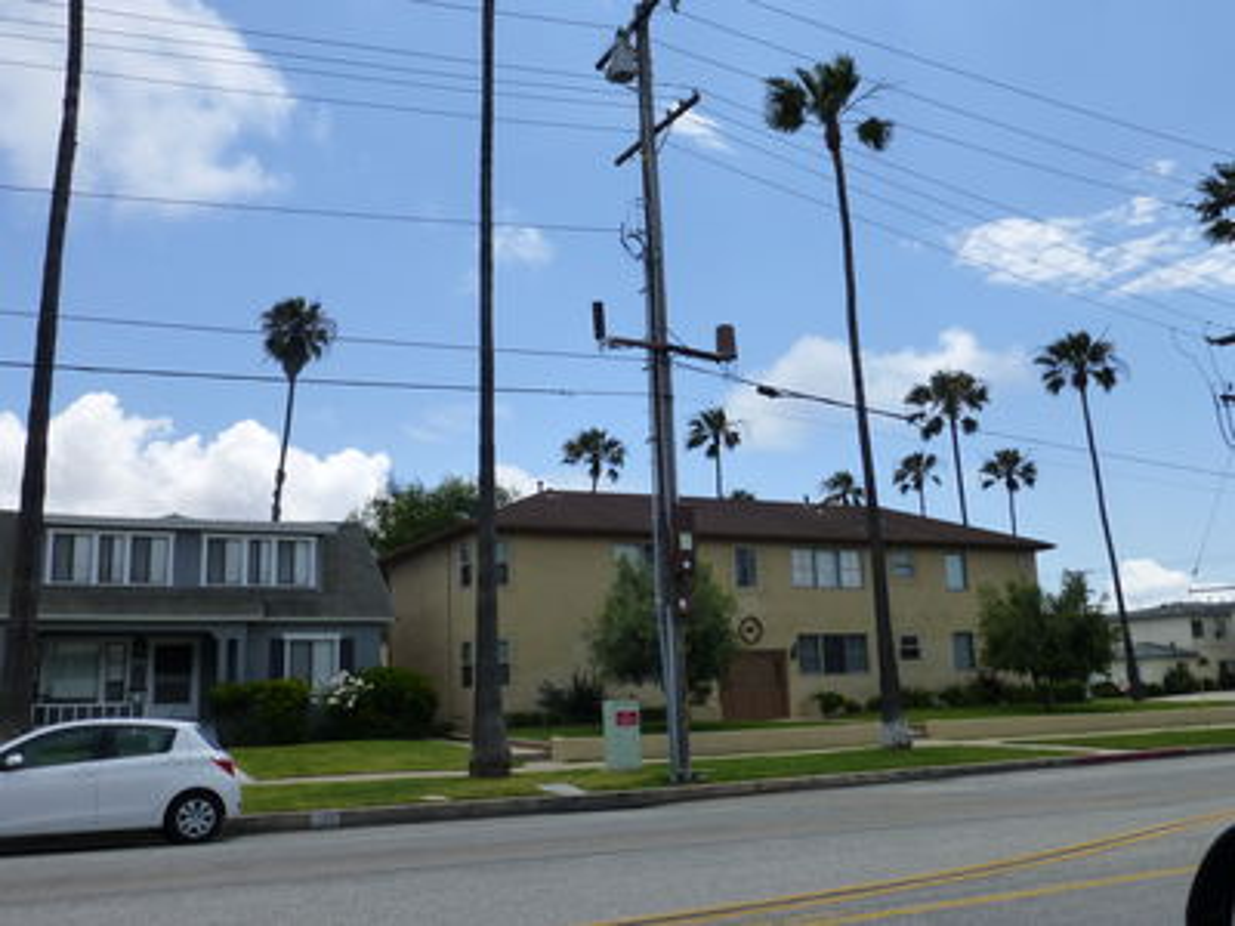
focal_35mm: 30
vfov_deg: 46.8
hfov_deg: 60.0
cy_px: 463
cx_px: 618
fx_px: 1070
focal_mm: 5.4
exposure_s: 1/1300
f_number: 4
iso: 160
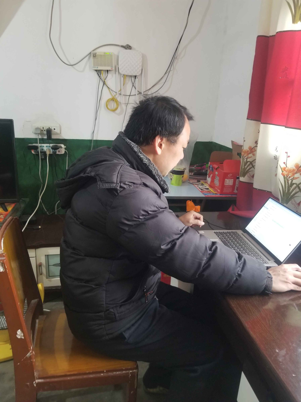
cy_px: 201
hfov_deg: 53.1
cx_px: 150
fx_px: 301
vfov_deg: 67.3
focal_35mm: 26
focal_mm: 4.25
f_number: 1.7
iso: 200
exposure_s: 1/10
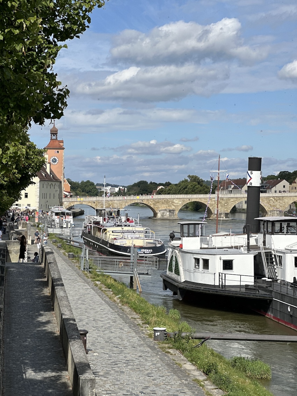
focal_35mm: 77
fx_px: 881
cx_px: 148
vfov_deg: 25.3
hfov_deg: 19.1
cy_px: 198
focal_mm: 9
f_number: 2.8
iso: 32
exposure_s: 1/1553
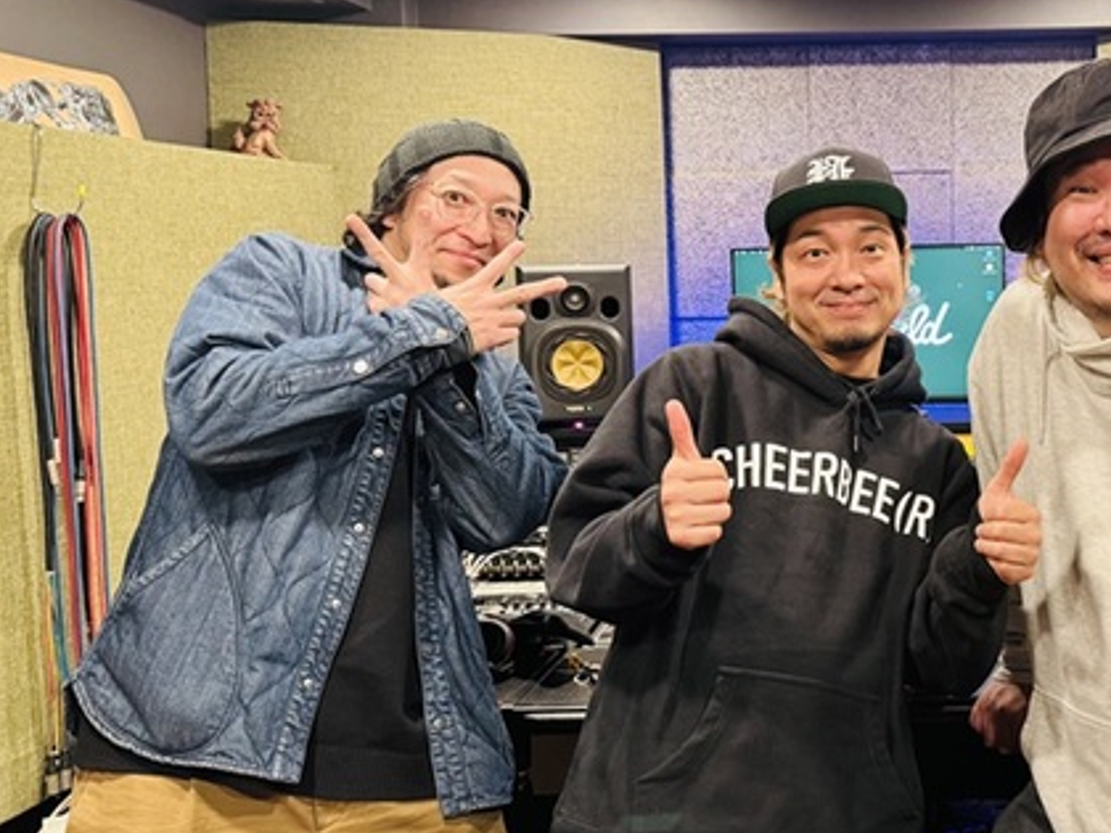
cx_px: 915
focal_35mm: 40
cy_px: 358
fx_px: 1284
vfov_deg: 35.9
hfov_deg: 44.2
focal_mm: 6.76
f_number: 1.78
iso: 400
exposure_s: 1/50
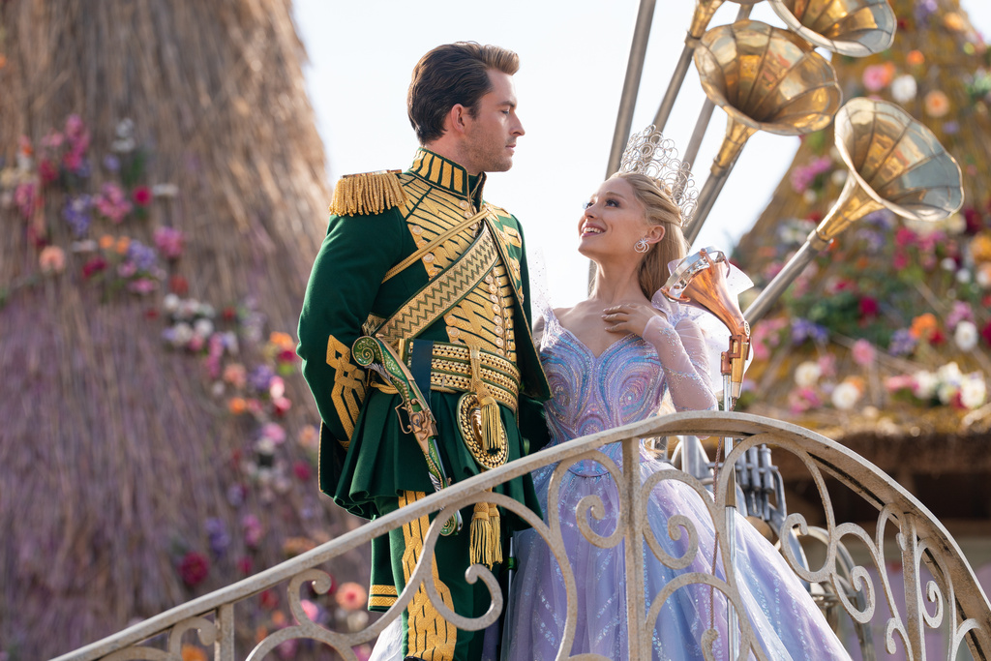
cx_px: 496
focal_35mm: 200
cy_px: 330
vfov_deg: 6.9
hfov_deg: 10.3
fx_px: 5506
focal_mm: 200
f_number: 5
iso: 200
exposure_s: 1/640
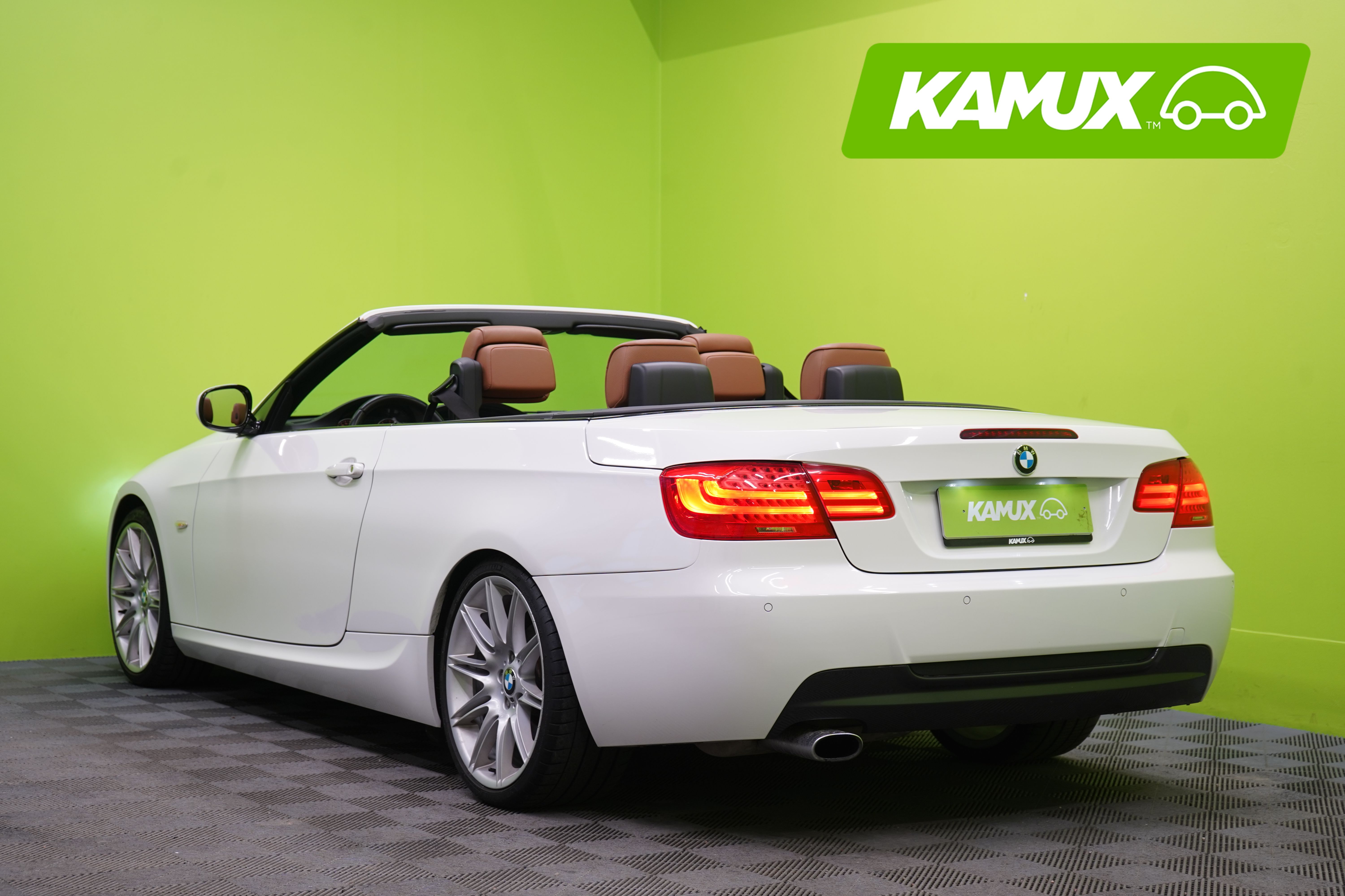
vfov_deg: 22.6
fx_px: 2241
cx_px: 672
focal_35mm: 60
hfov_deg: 33.4
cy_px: 448
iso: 400
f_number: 5.6
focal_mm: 60
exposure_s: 1/30
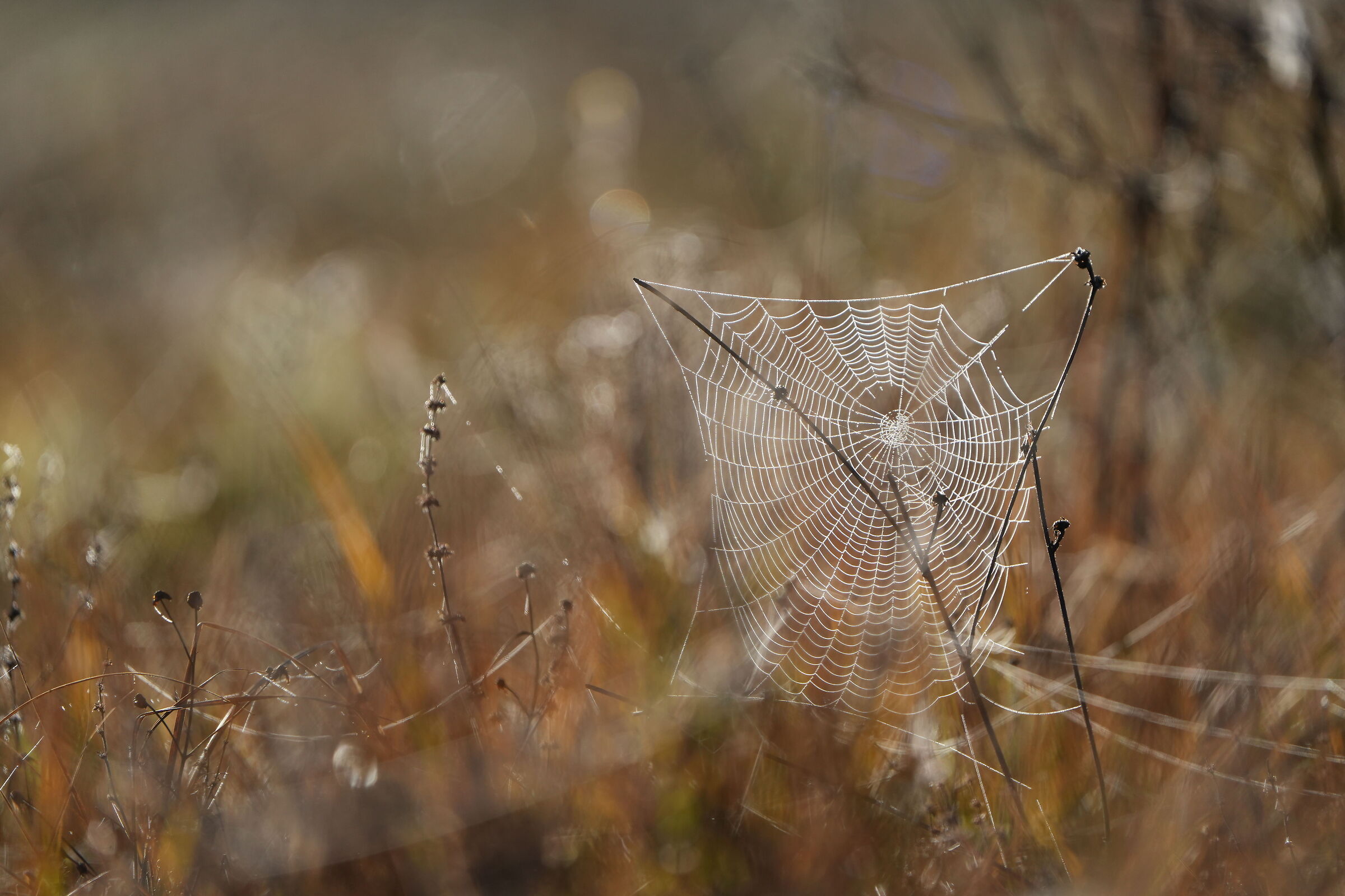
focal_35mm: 600
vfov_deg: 2.3
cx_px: 672
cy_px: 448
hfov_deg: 3.4
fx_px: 22415
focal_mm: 600
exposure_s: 1/2000
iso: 640
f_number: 6.3
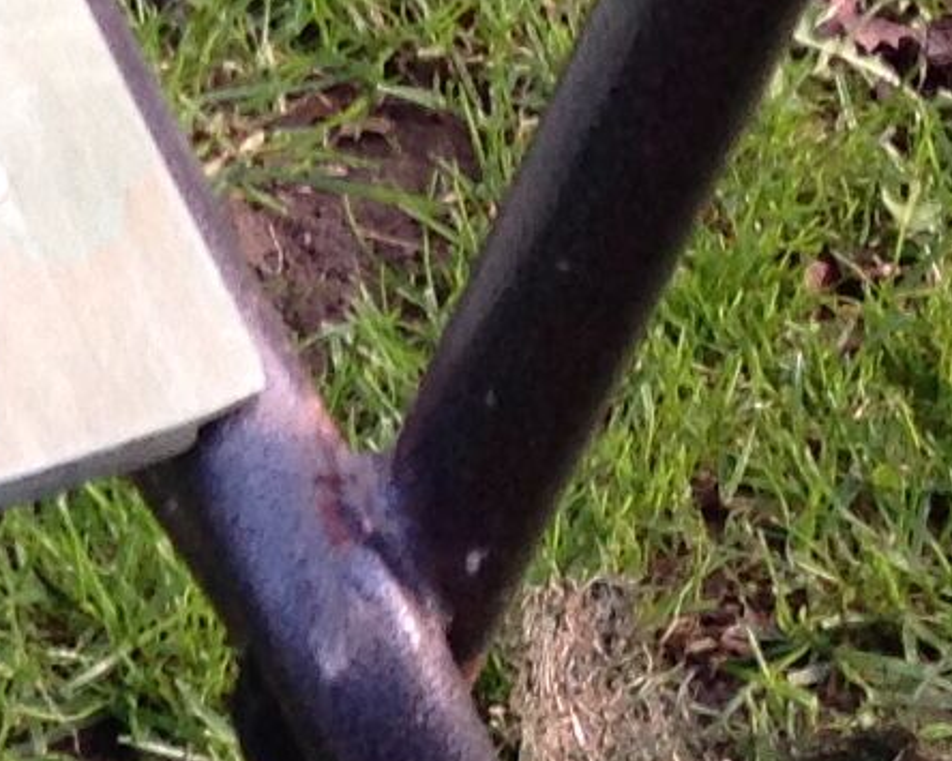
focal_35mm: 199
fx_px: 5606
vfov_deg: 7.7
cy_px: -56
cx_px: -954
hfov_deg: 9.1
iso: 80
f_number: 2.4
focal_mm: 4.28
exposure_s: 1/120
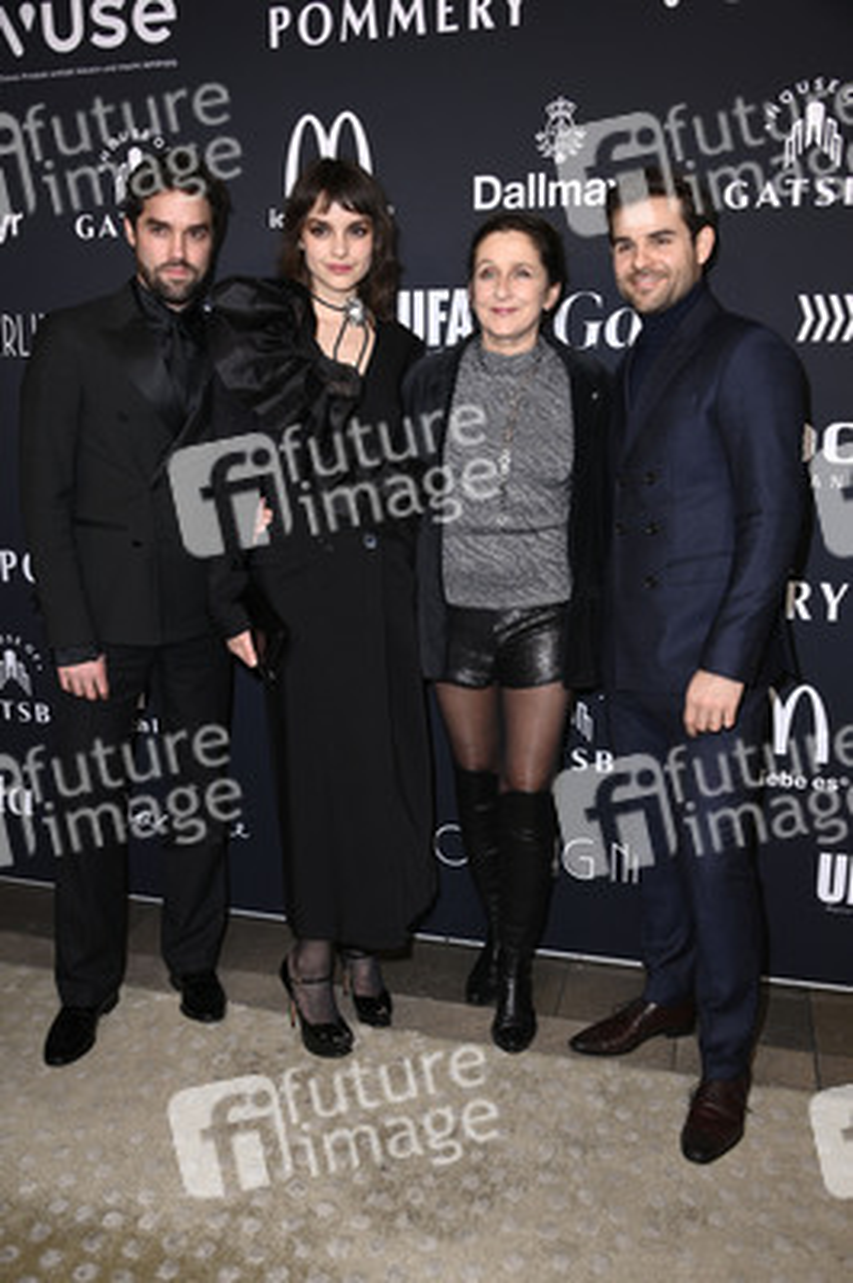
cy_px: 642
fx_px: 1139
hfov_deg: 41.0
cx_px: 426
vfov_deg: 58.8
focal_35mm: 32
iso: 500
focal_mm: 32
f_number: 5.6
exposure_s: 1/250
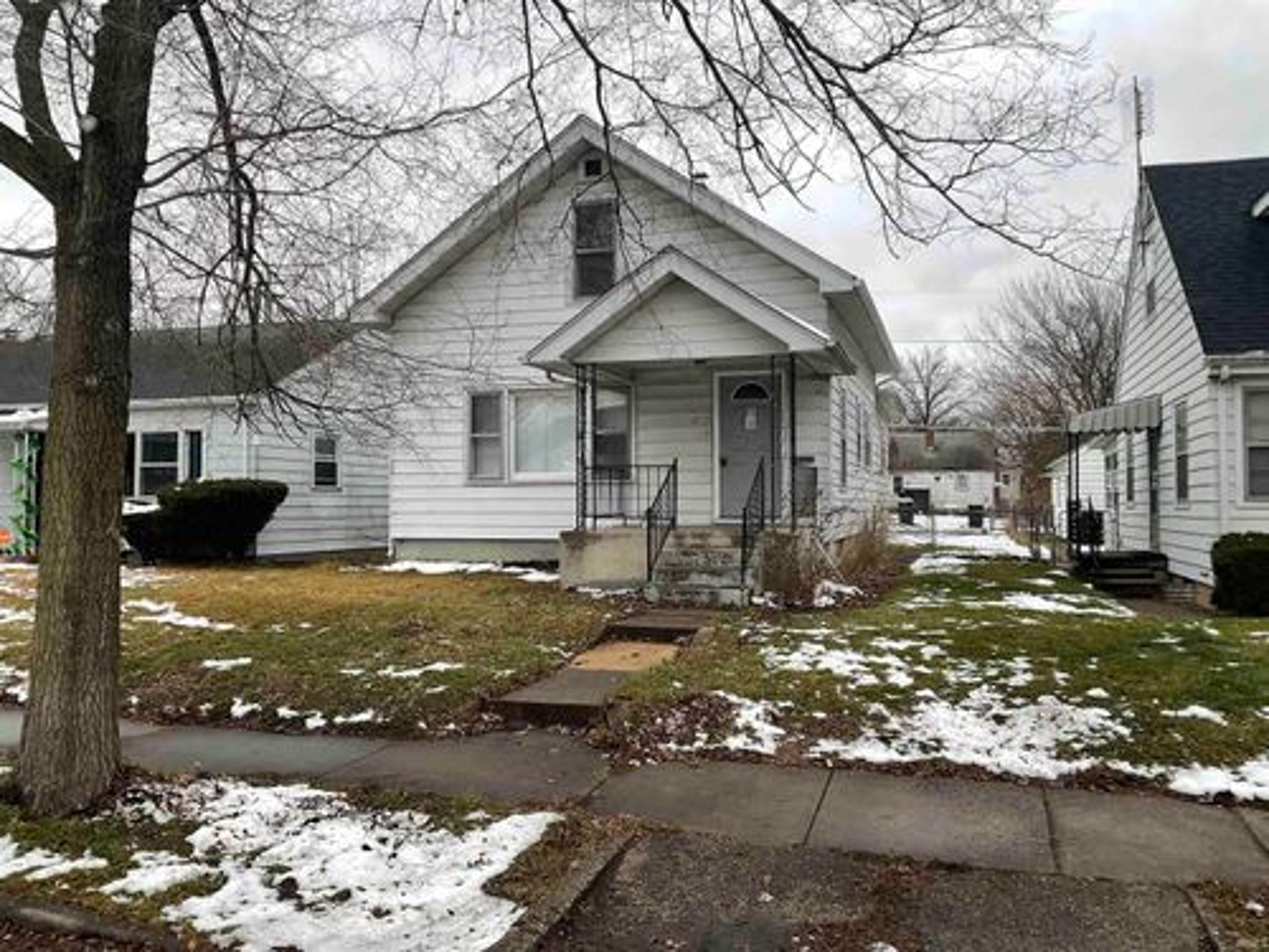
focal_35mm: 29
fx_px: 1063
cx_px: 634
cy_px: 476
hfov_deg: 61.7
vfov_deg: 48.2
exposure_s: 1/122
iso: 40
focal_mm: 3
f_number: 1.8
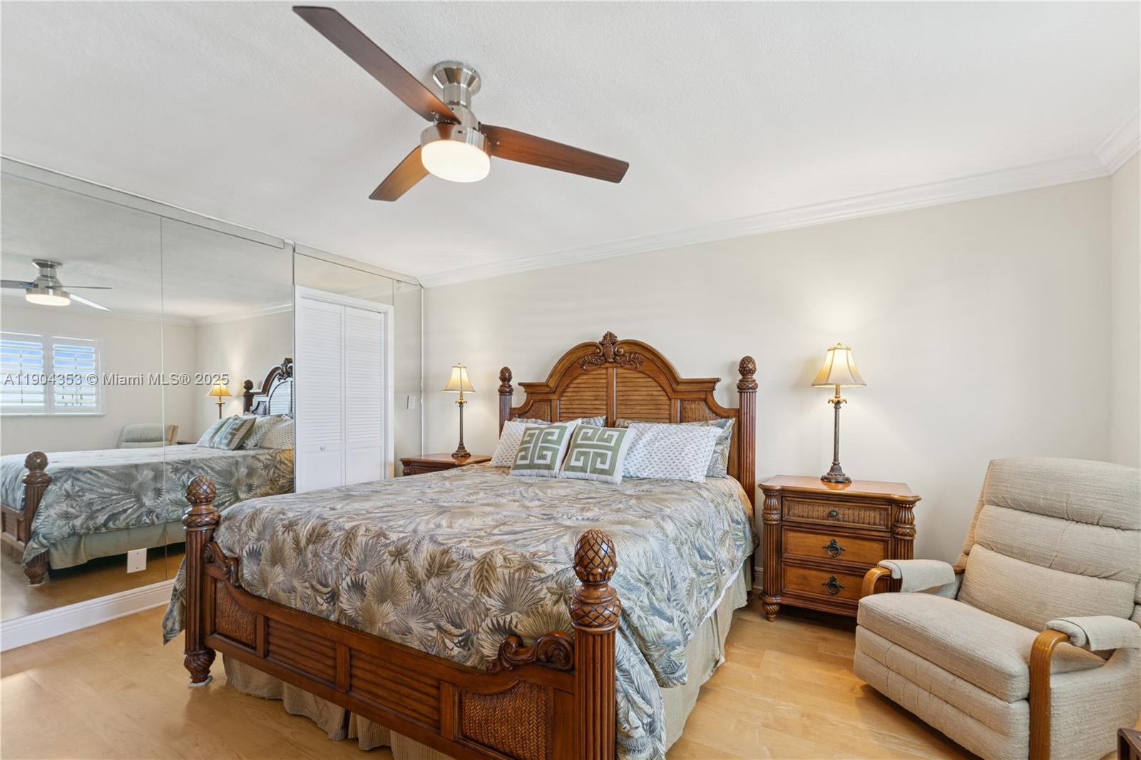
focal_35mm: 14
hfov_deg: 104.3
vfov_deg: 81.2
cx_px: 570
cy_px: 380
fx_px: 444
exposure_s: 1/5
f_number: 9
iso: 250
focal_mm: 14
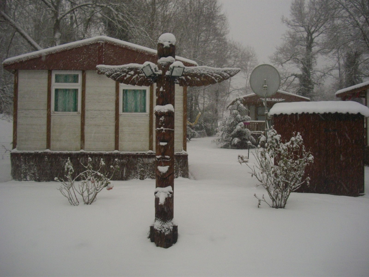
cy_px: 138
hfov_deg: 50.1
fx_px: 394
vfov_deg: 38.7
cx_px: 184
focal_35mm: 37
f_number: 2.8
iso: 200
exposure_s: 1/80
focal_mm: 6.2
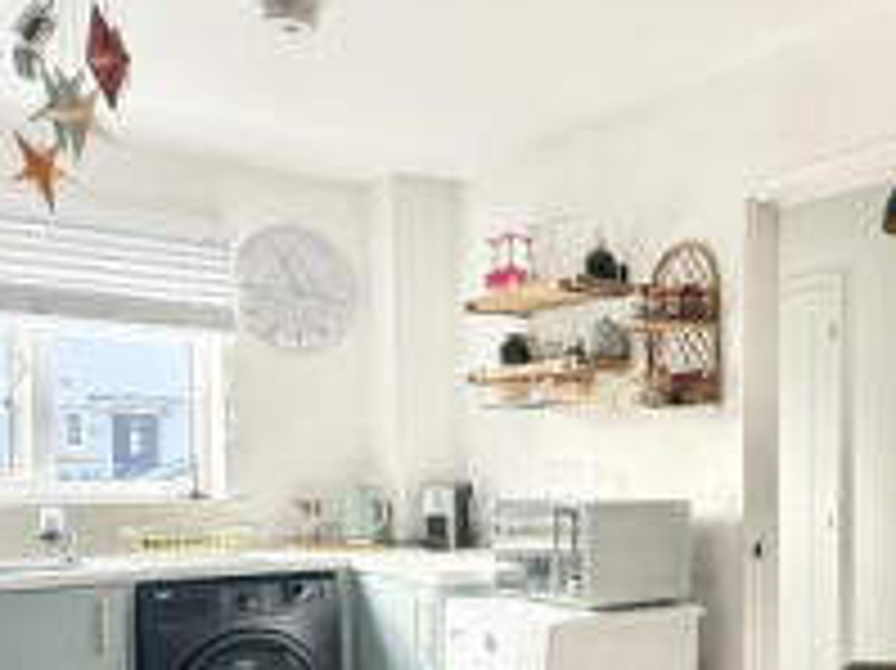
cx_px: 759
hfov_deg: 43.0
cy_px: 501
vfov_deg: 34.4
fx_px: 1061
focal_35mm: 41
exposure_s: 1/99
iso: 125
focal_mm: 2.22
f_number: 2.2
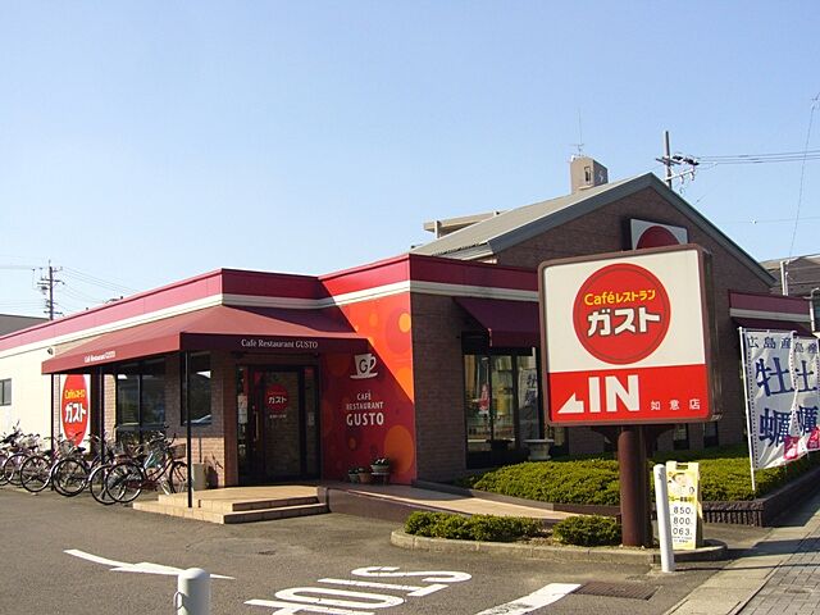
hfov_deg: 46.8
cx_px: 410
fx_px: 948
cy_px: 308
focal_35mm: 40
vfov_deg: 36.0
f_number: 6
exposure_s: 1/250
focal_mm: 6.6
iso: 80
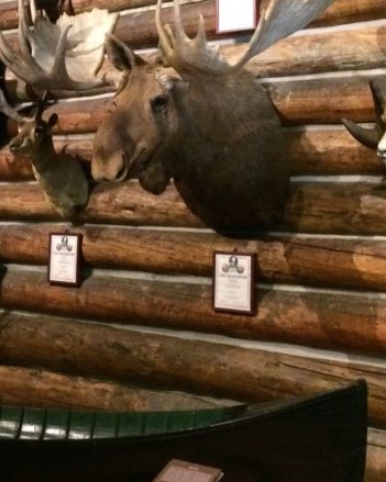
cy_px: 83
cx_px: -20
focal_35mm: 66
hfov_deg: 22.1
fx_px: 943
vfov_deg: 28.0
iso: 500
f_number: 2.2
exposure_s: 1/15
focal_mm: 4.15
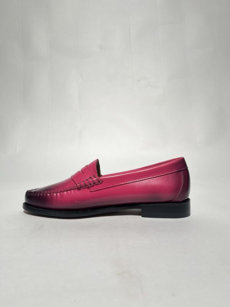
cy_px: 154
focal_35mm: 26
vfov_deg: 67.3
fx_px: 230
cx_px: 115
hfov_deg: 53.1
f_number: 1.6
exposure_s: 1/302
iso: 50
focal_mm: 5.1
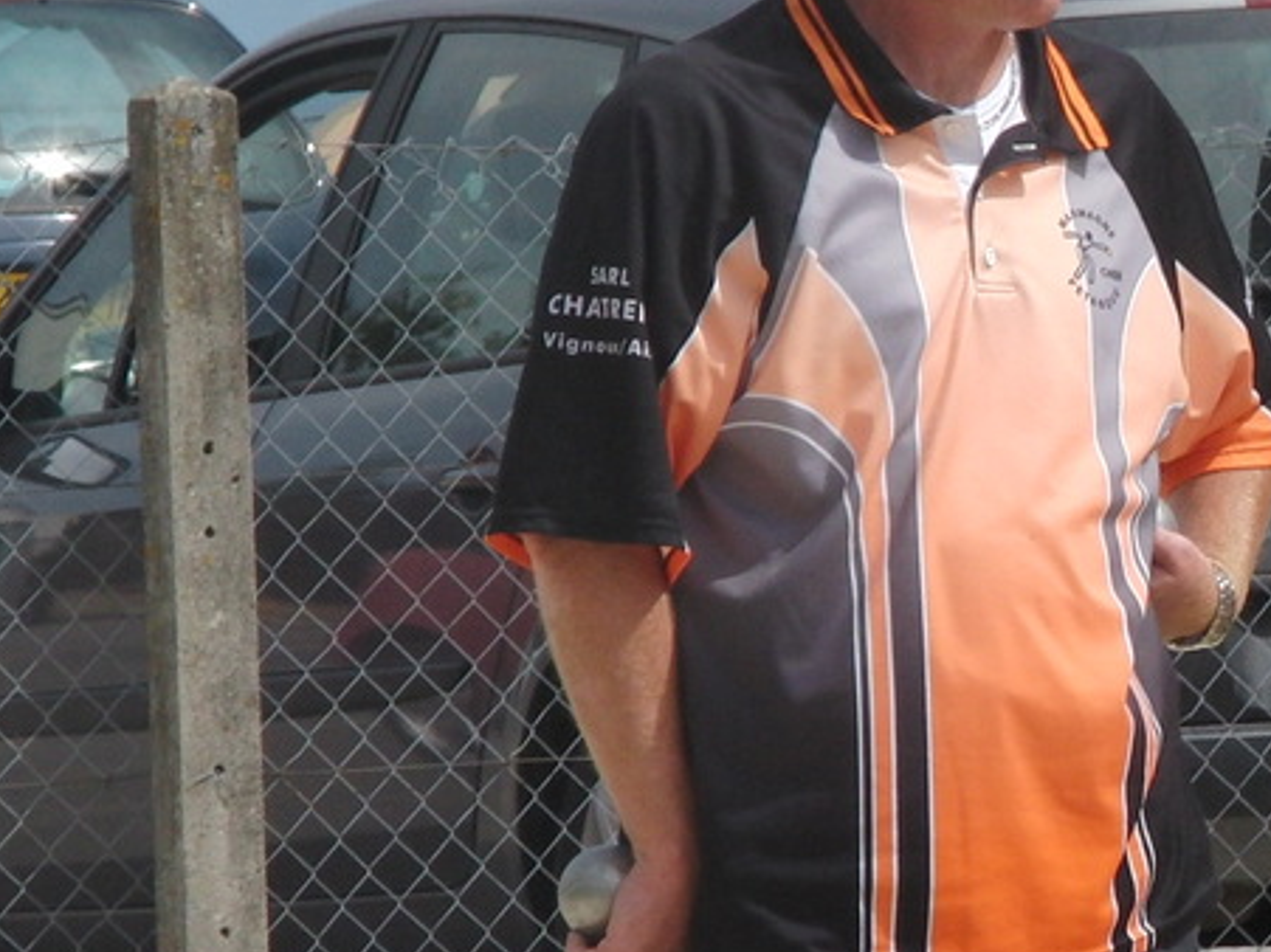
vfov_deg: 2.4
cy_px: 789
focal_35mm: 608
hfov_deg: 3.3
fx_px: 22318
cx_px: 1341
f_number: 4.9
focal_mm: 37.9
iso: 100
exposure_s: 1/800
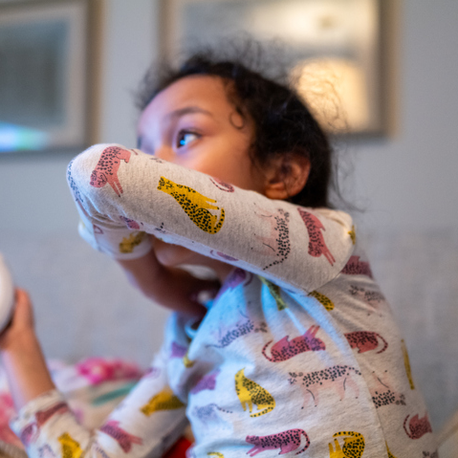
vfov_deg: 37.6
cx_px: 206
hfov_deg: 37.5
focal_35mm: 45
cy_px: 229
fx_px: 674
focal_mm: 35
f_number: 2
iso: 2500
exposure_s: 1/60
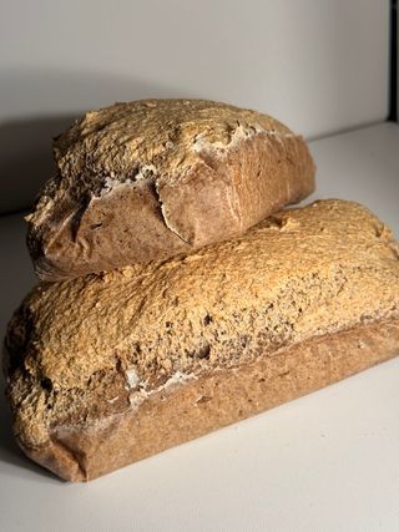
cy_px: 266
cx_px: 200
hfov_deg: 30.3
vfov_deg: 39.7
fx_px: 738
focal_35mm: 48
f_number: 1.78
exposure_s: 1/3226
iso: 64
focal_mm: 6.76
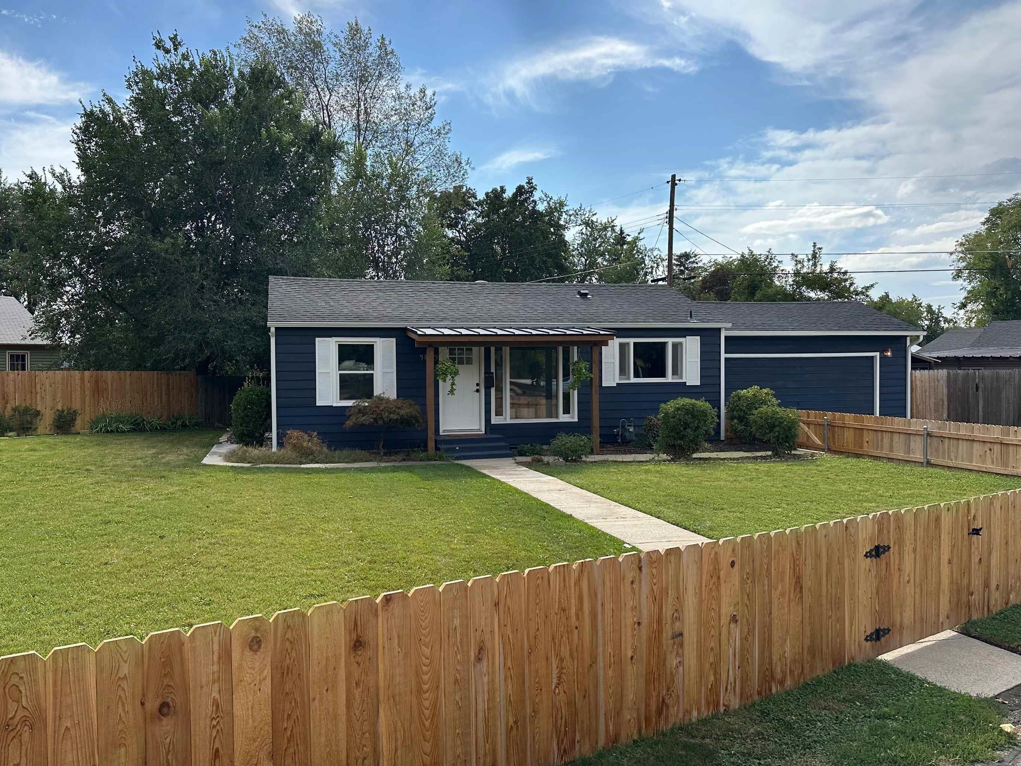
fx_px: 796
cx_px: 470
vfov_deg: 51.4
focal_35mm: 27
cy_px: 383
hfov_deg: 65.2
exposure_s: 1/5848
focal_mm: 6.86
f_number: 1.78
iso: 80
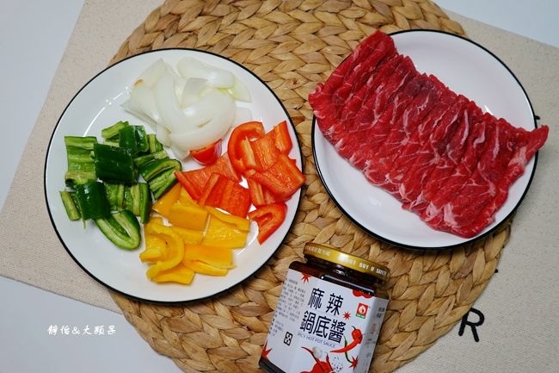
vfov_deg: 43.6
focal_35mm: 30
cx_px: 280
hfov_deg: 61.9
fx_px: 466
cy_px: 186
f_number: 3.2
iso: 125
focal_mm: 11.06
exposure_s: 1/50
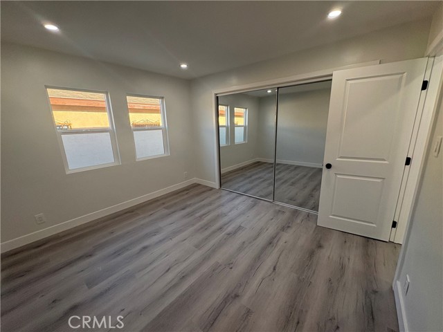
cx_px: 222
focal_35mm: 14
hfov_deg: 102.1
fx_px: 179
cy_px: 166
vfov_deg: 85.7
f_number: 2.2
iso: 100
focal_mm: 2.22
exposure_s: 1/122
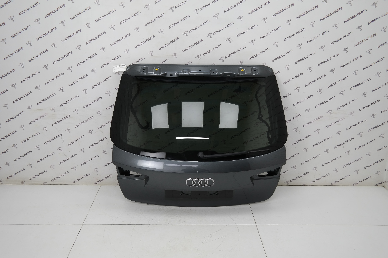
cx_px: 194
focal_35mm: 33
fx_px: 356
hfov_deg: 57.2
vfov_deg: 40.0
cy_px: 129
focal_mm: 22
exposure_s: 1/80
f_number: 4
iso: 200
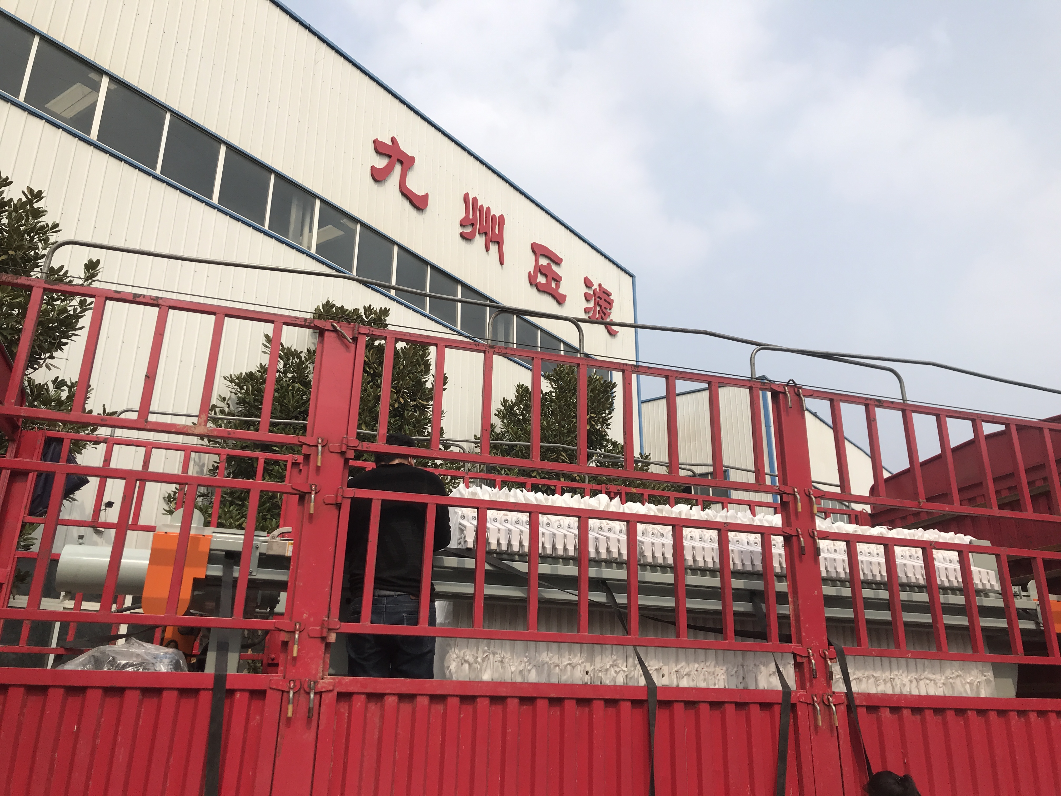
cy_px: 398
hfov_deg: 63.4
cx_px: 530
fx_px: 858
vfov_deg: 49.7
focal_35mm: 28
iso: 20
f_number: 1.8
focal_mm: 3.99
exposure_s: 1/2591
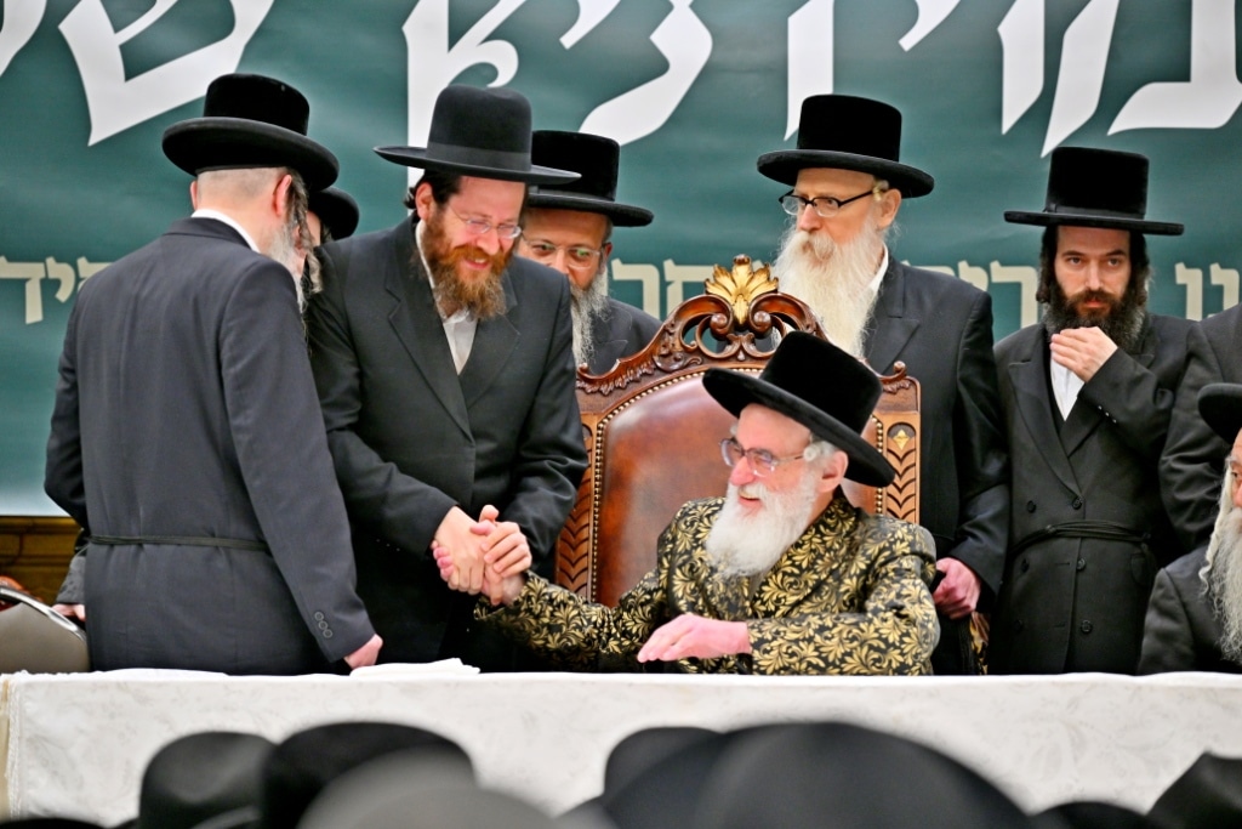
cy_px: 414
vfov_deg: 11.4
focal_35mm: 120
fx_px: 4140
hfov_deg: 17.1
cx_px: 621
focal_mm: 120
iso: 640
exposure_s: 1/250
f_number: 4
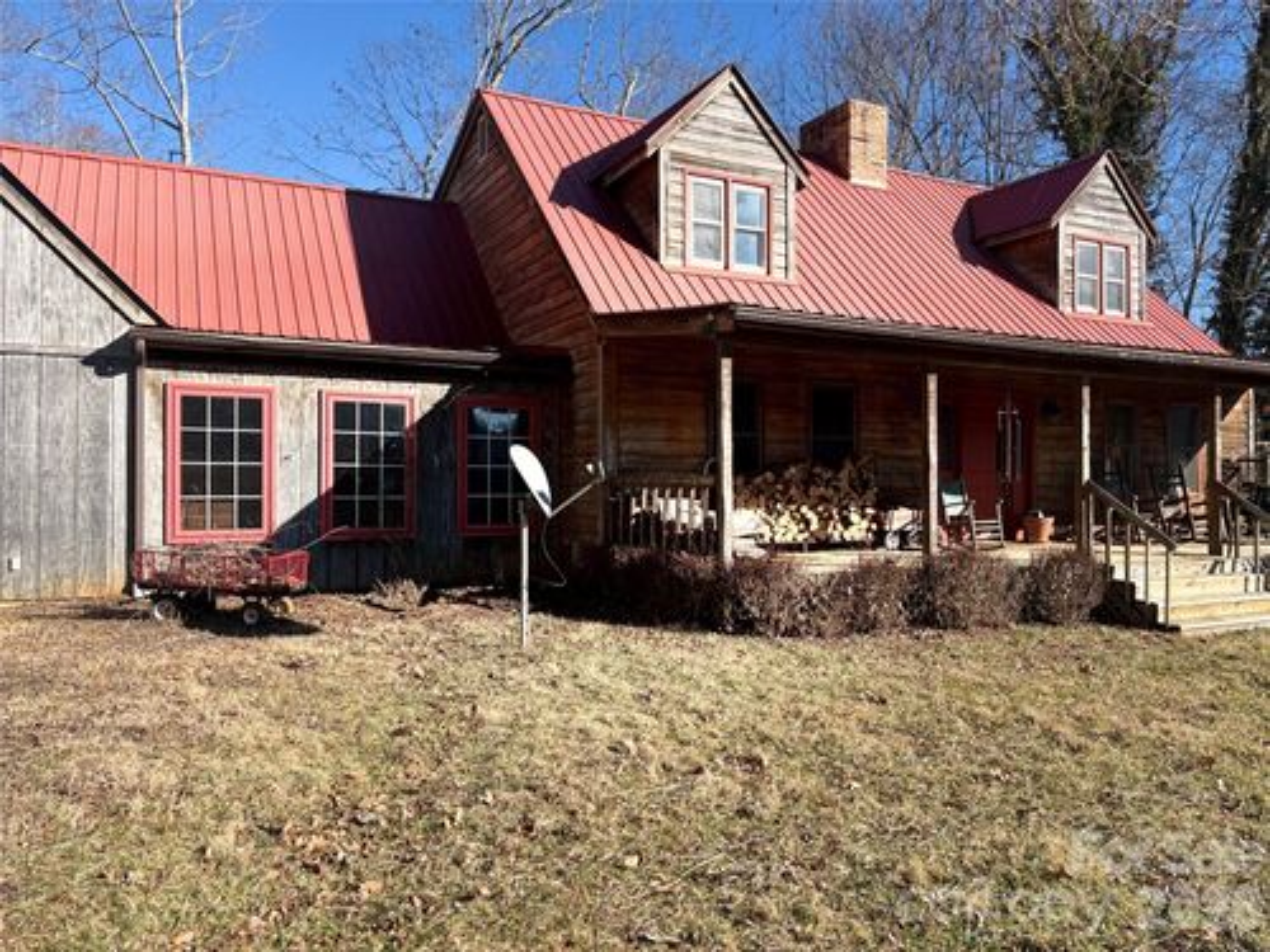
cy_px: 476
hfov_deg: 67.3
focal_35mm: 26
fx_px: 954
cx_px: 635
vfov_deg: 53.1
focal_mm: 5.96
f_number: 1.6
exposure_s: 1/1751
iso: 50
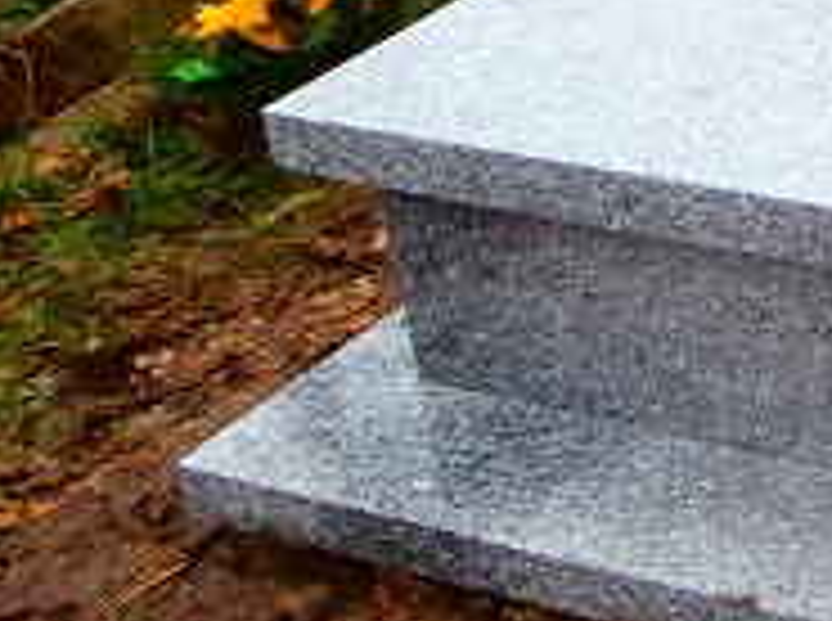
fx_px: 2495
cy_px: -135
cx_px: 1354
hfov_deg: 16.7
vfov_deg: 13.8
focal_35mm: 104
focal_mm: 5.36
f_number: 3.5
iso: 100
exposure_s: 1/125
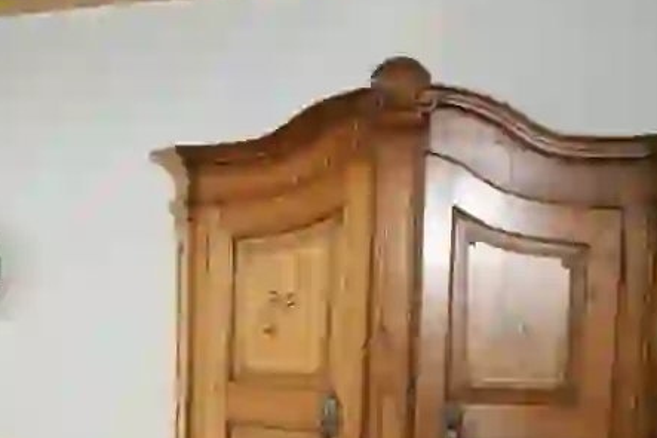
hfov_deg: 31.6
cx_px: 92
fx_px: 1113
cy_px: 475
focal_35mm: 61
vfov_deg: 21.2
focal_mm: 18
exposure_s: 1/80
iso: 400
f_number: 5.6
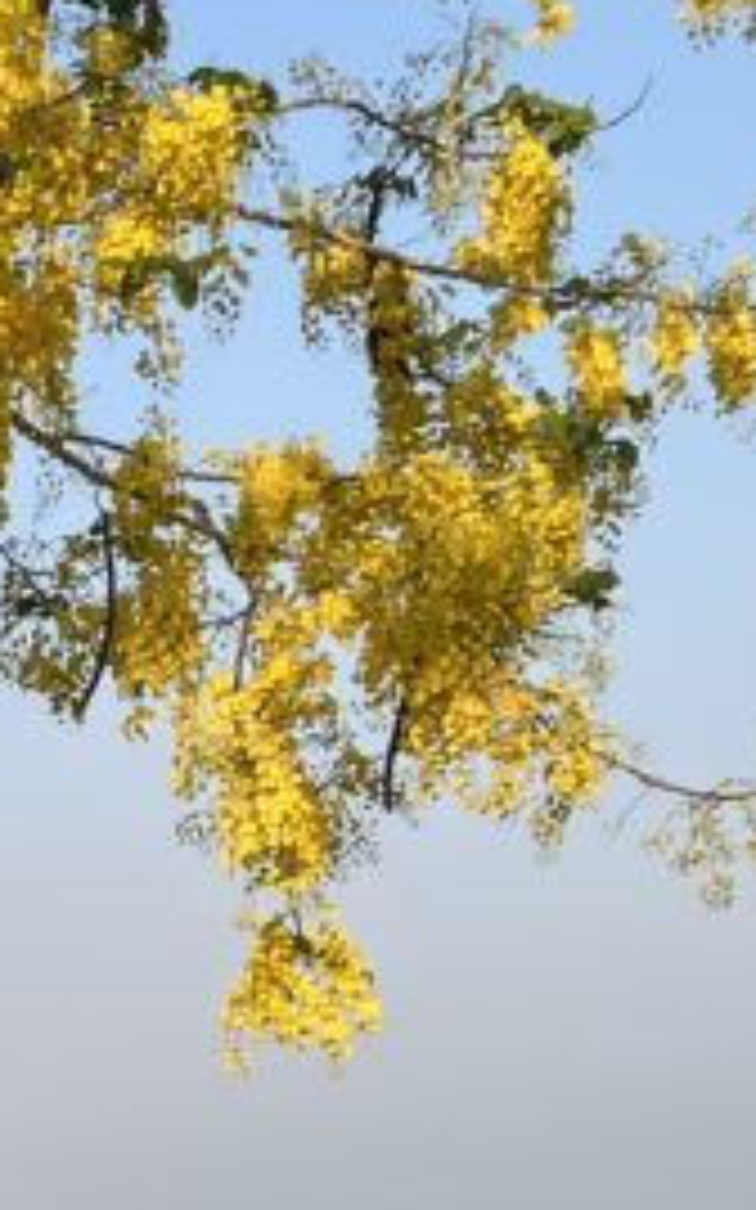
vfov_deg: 19.7
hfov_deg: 11.6
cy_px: 922
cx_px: -590
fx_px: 3463
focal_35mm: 105
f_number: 1.6
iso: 50
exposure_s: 1/1890
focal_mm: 5.1
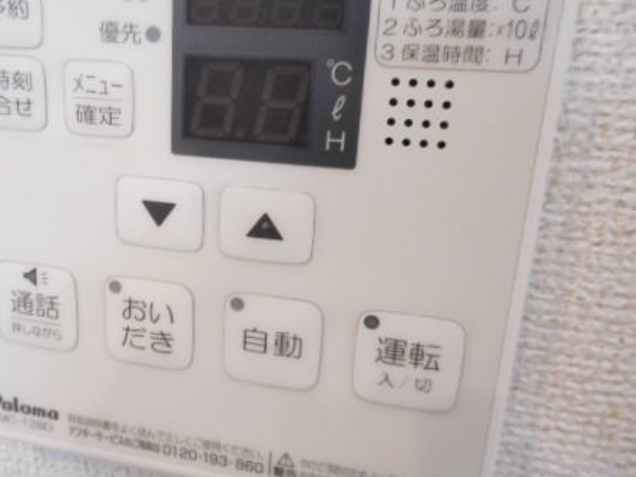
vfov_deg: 39.6
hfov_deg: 50.3
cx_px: 205
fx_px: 661
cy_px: 222
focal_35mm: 36
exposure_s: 1/30
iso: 400
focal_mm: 4.5
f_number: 3.7
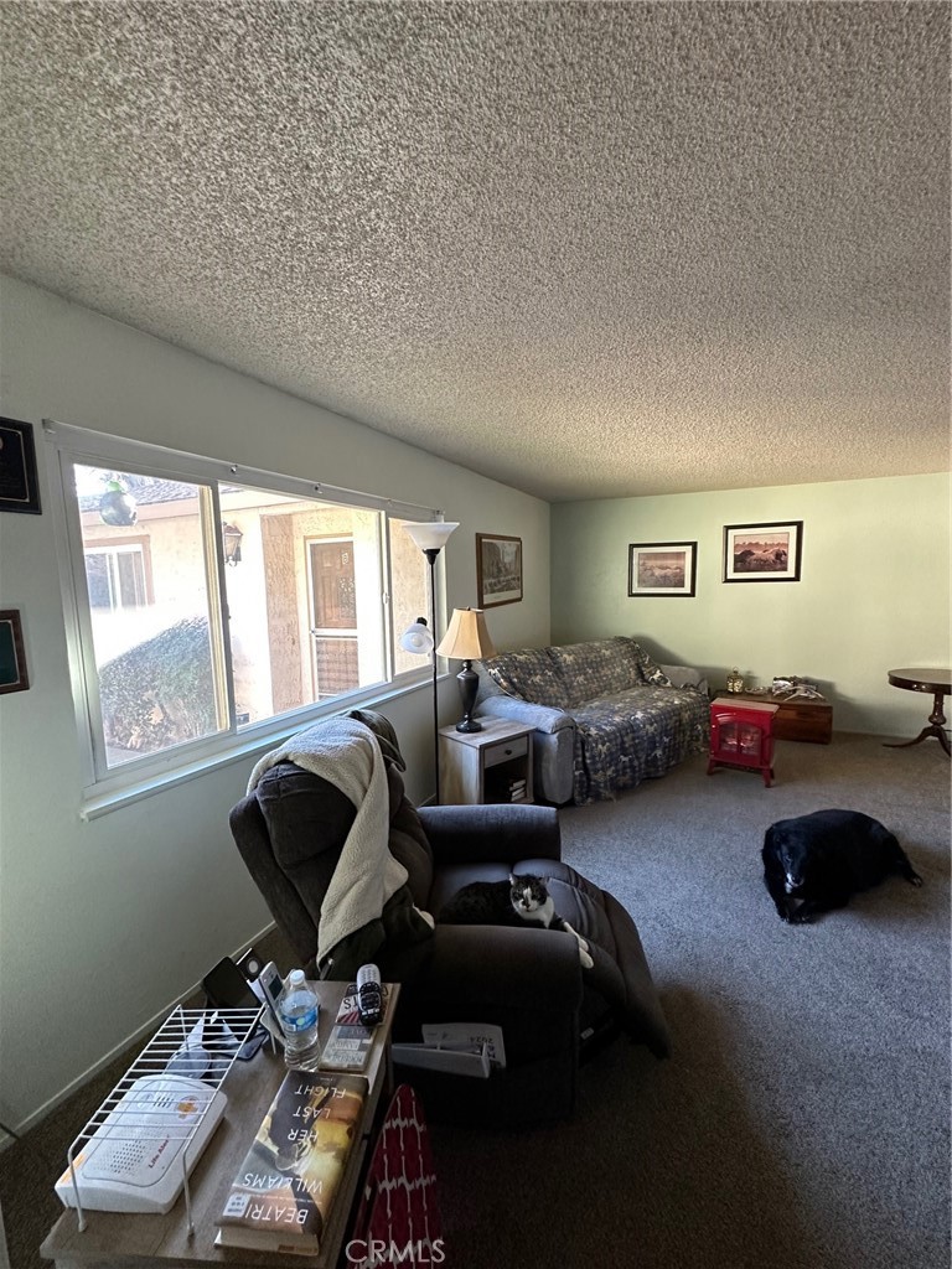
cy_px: 634
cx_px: 476
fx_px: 513
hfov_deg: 85.7
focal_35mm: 14
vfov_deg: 102.1
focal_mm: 2.22
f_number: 2.2
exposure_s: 1/80
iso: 320
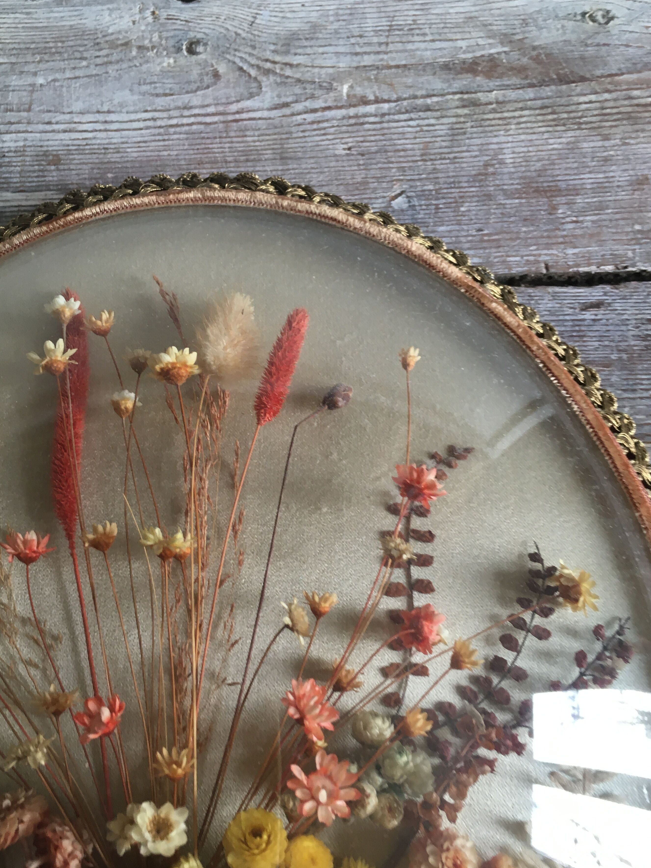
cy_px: 461
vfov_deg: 55.3
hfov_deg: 42.9
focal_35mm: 33
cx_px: 292
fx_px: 828
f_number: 2.2
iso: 80
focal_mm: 4.15
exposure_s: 1/33
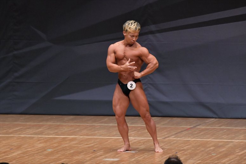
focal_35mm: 300
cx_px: 123
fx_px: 2049
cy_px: 82
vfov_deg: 4.6
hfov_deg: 6.9
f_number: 5.6
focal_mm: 200
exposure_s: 1/400
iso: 6400
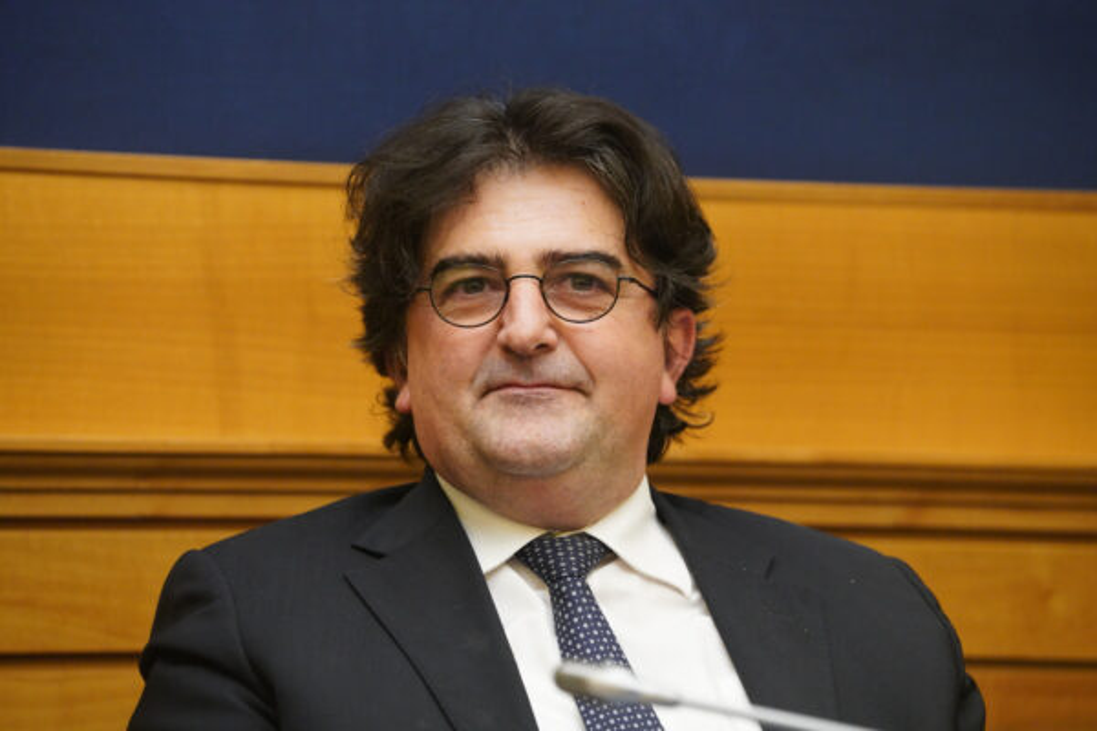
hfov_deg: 10.4
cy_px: 366
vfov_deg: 6.9
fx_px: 6033
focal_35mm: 198
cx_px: 548
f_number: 5
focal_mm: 198
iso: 8000
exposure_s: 1/125
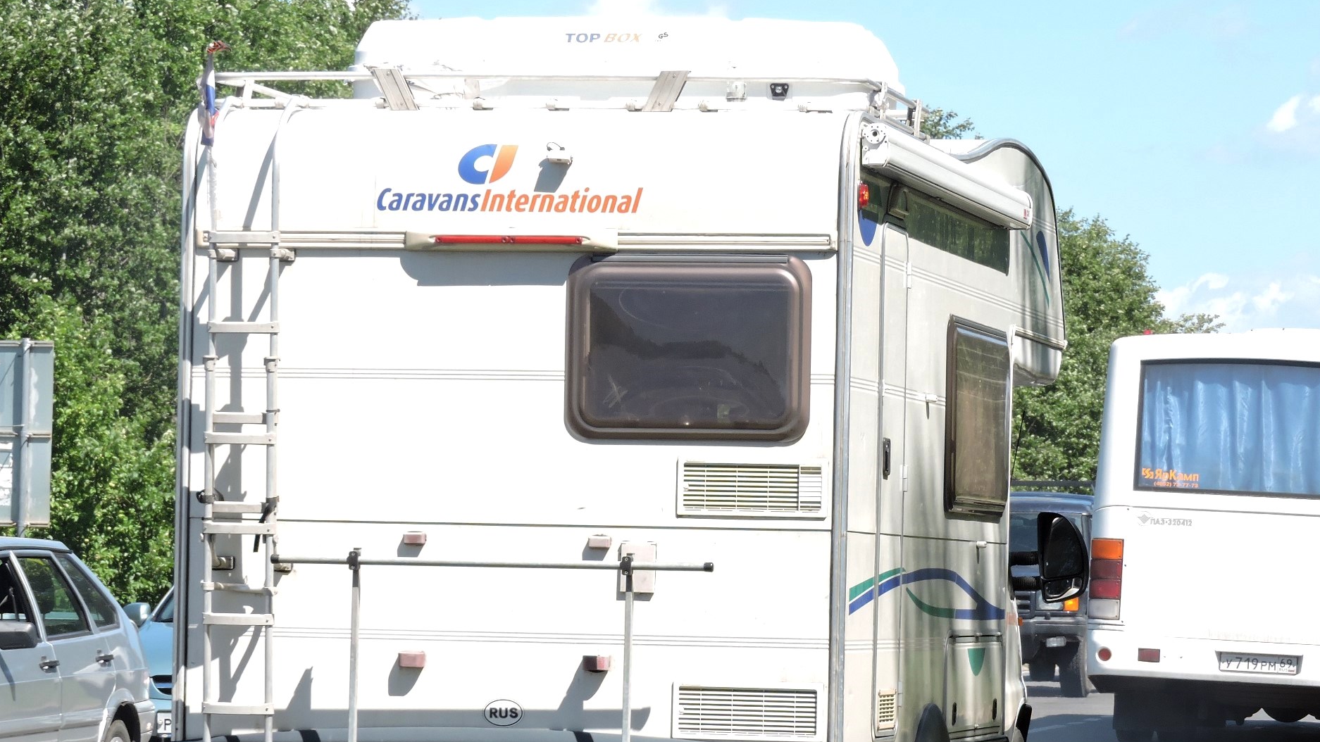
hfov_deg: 13.7
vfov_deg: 7.7
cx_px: 625
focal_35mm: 157
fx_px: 5495
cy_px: 467
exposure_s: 1/250
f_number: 5
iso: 110
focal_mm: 24.2
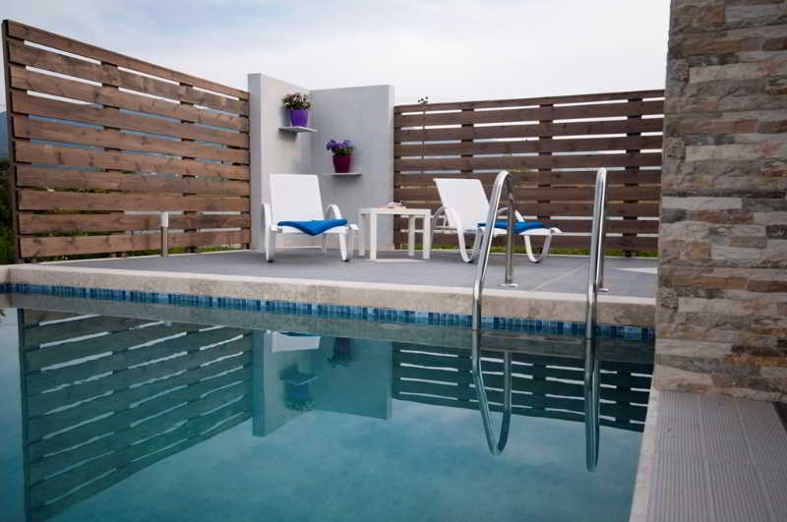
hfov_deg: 62.0
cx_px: 394
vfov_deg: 43.5
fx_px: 655
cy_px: 261
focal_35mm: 30
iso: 100
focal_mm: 20
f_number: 6.3
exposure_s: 1/125
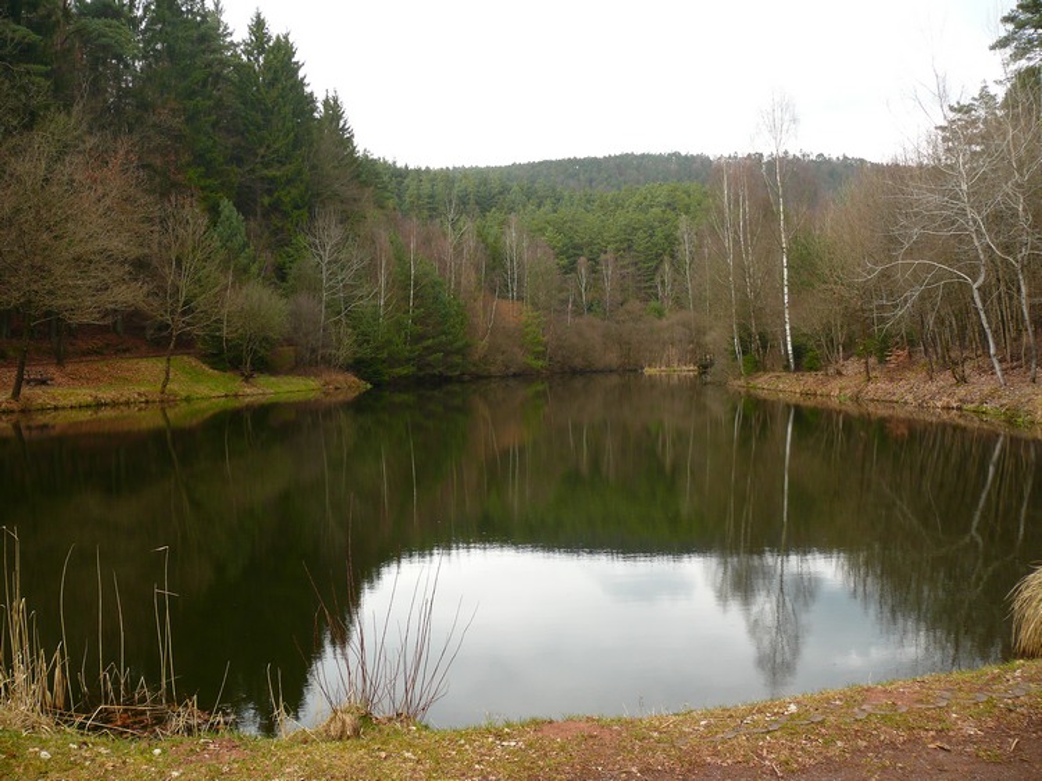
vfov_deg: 40.7
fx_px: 1053
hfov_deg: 52.6
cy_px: 390
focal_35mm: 35
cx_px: 521
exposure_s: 1/60
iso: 100
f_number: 2.8
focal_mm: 7.4
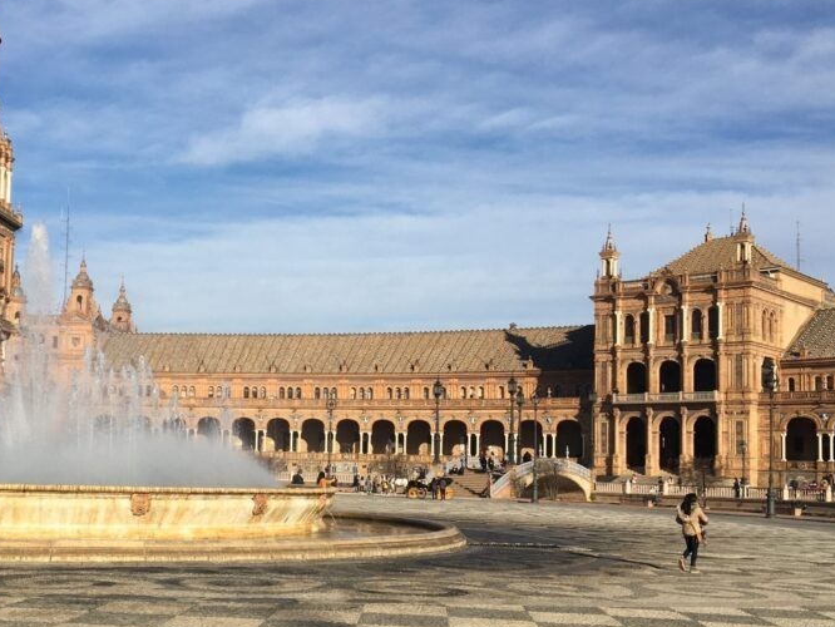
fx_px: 1134
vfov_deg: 30.8
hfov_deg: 40.0
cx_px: 283
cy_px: 379
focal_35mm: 47
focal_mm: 4.15
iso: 25
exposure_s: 1/2331
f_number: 2.2
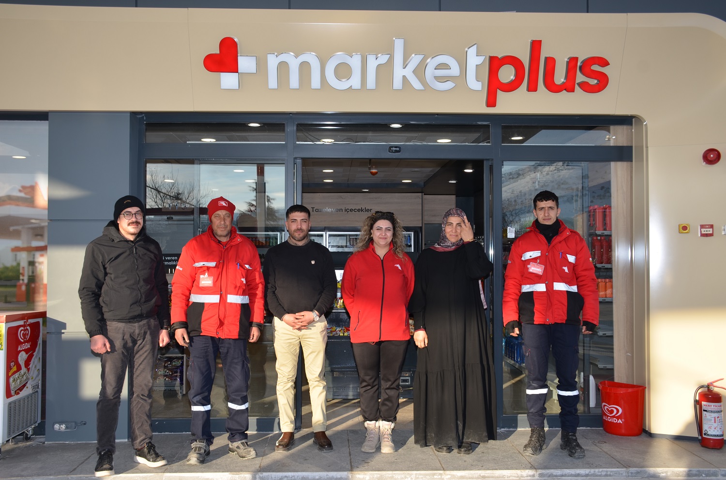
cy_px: 240
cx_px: 363
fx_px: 694
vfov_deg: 38.2
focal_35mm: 34
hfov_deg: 55.2
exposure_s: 1/200
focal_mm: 23
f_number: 7.1
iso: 100
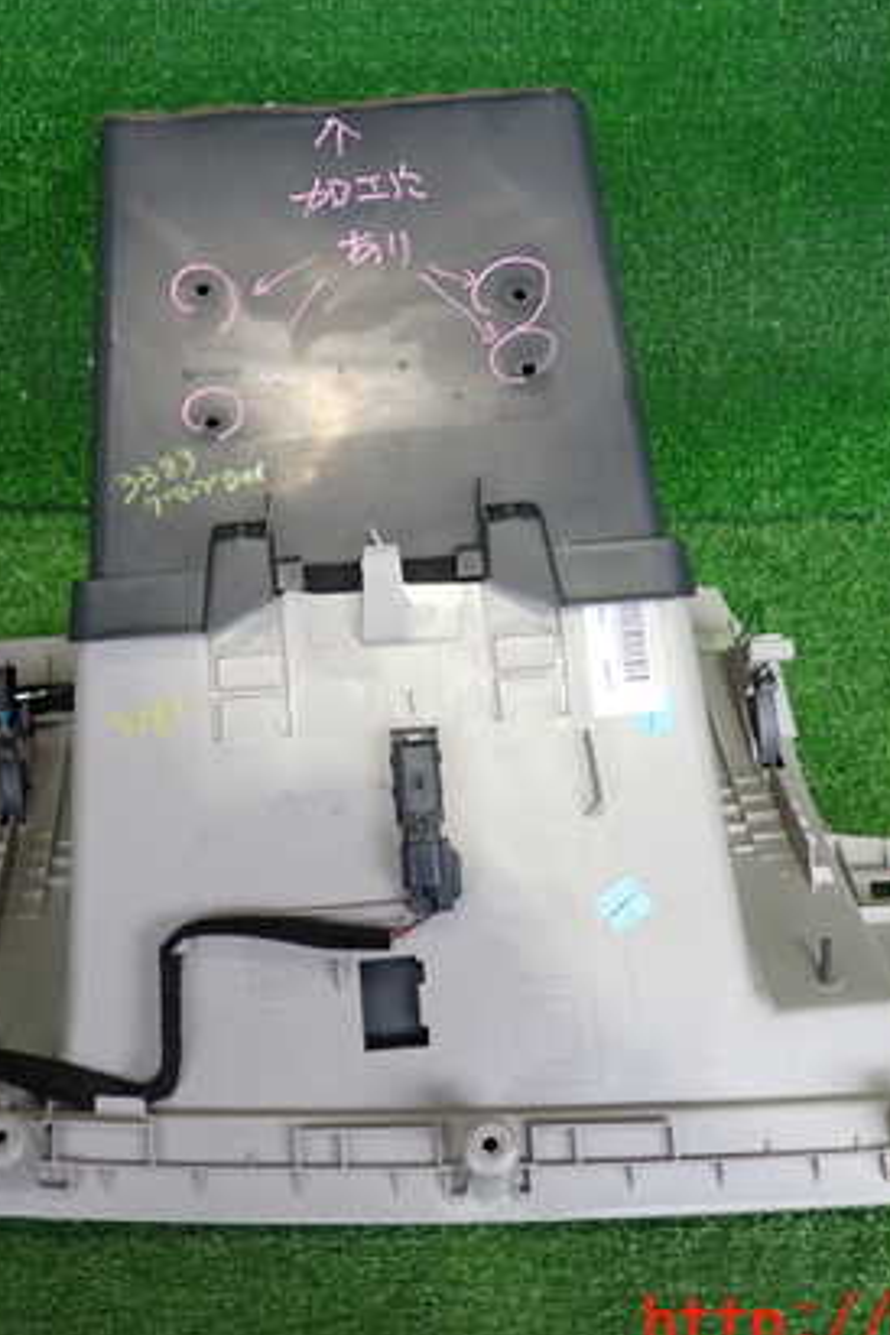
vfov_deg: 50.7
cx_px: 403
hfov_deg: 35.0
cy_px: 637
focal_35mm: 38
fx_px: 1409
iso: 200
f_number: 2
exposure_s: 1/50
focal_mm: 4.5
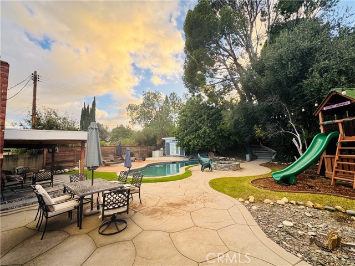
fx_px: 144
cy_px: 133
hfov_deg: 102.1
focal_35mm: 14
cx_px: 178
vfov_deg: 85.7
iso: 40
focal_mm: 2.22
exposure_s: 1/185
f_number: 2.2
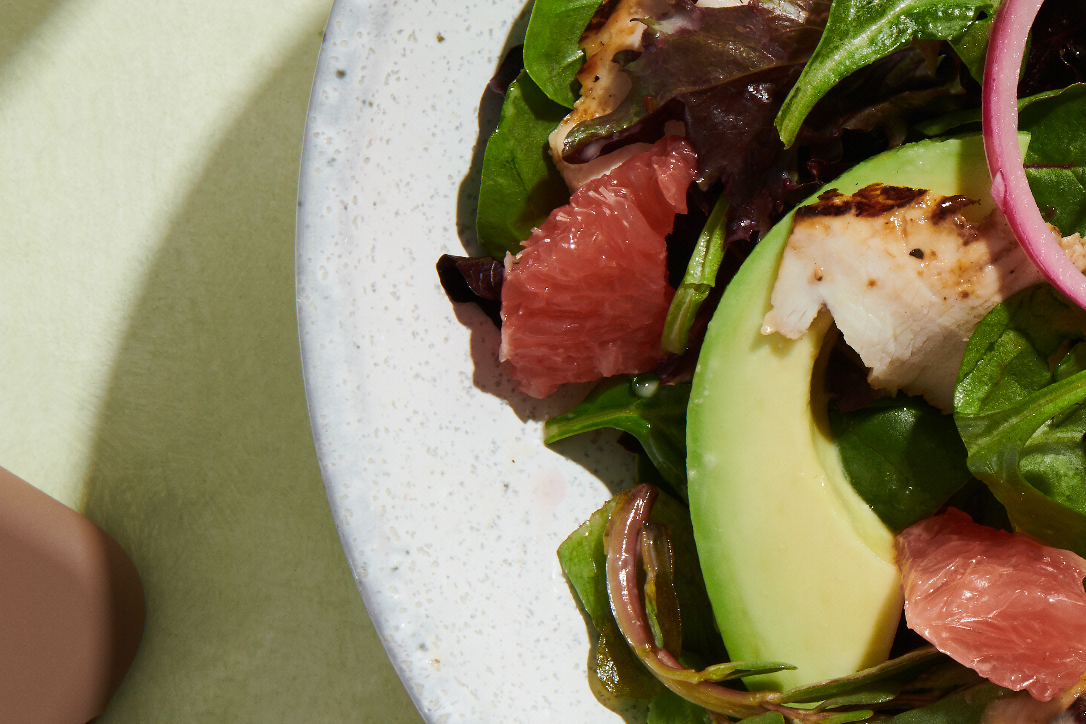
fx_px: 6877
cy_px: 313
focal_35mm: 228
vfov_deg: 6.0
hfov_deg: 8.9
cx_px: 1367
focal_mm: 70
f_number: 18
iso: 100
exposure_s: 1/250
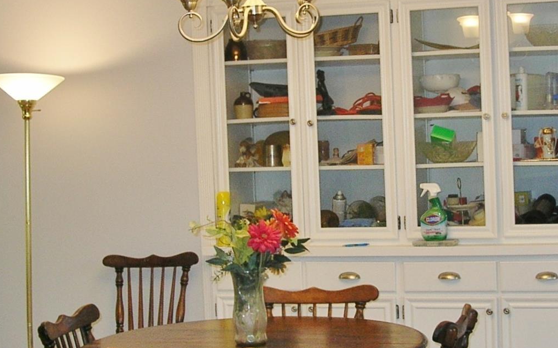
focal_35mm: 86
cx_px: 377
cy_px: 191
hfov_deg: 24.0
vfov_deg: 15.2
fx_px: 1308
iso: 50
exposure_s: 1/30
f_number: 2.7
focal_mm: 6
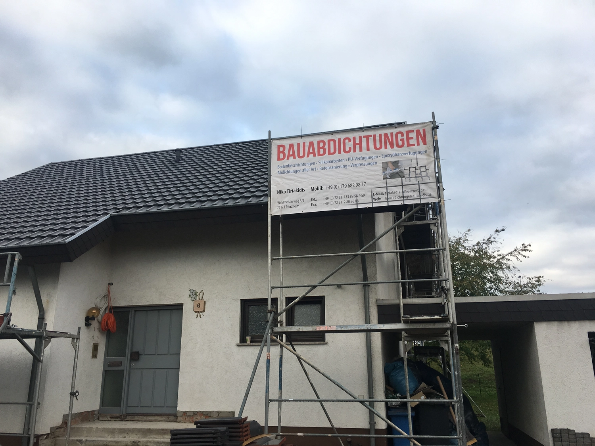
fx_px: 498
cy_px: 223
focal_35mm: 29
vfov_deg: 48.2
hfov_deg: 61.7
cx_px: 298
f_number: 2.2
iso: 25
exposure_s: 1/430
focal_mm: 4.15
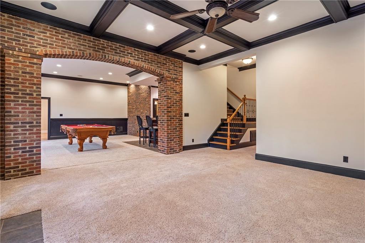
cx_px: 182
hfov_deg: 93.3
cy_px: 122
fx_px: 172
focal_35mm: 17
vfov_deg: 70.4
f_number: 8
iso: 400
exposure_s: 1/2.5
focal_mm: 17
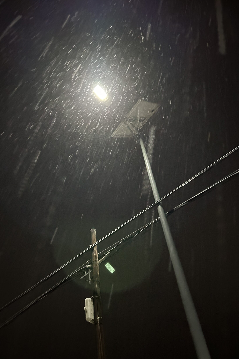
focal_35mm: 28
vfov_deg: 65.5
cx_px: 105
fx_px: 279
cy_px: 183
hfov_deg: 46.3
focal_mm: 5.7
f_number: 1.5
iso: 4000
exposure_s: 1/16
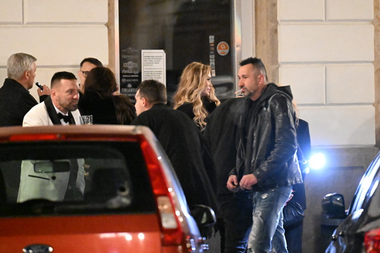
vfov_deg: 4.6
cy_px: 126
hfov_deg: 6.9
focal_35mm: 300
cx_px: 190
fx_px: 3166
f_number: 2.8
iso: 25600
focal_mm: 200
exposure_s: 1/80
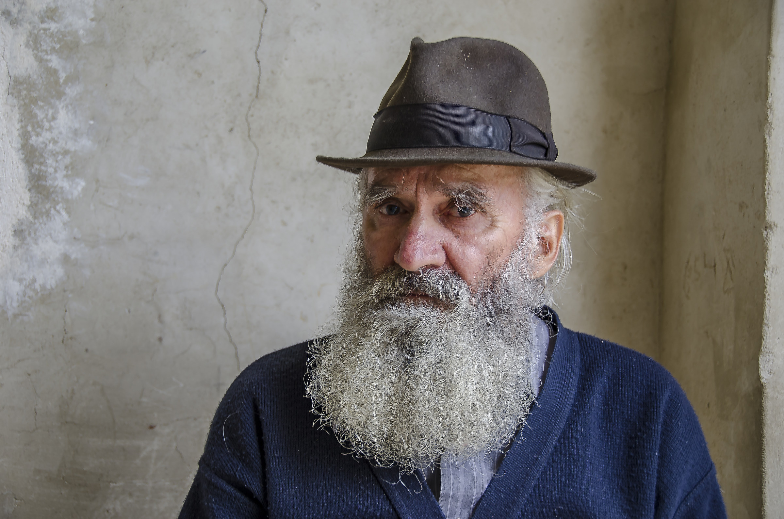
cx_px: 392
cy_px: 260
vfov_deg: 18.8
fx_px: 1565
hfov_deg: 28.1
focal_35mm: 72
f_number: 4.5
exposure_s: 1/6
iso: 200
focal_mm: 48
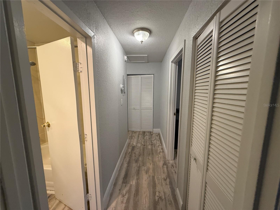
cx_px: 140
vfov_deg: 85.7
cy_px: 105
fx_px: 113
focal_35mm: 14
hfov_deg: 102.1
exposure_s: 1/60
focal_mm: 2.22
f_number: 2.2
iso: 320
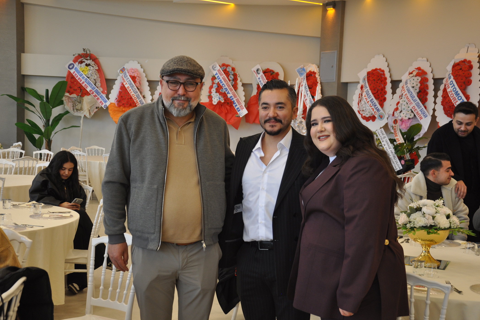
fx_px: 693
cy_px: 162
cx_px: 238
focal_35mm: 52
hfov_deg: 38.2
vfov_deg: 26.0
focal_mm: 34
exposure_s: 1/60
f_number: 4.2
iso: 450
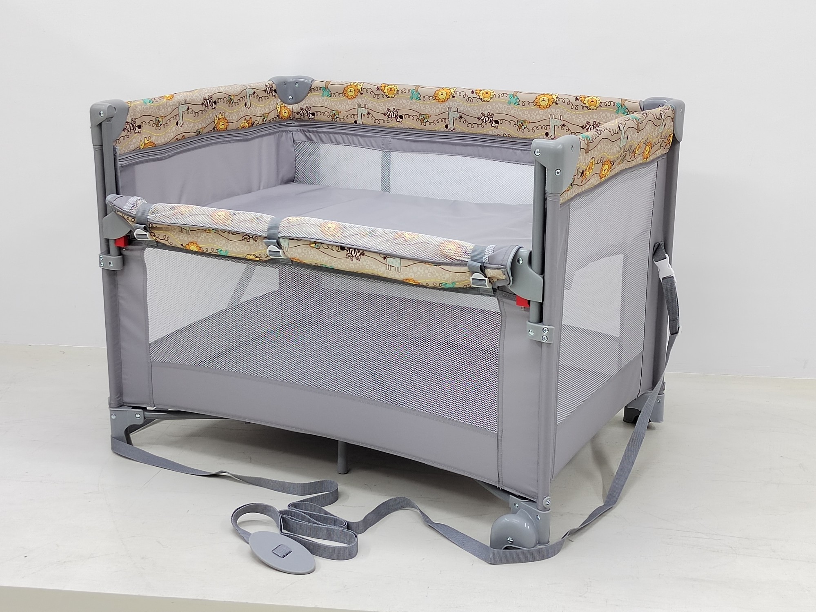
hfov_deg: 38.9
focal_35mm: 49
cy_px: 306
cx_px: 408
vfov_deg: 29.7
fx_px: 1155
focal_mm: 5.52
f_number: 1.9
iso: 453
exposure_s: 1/100
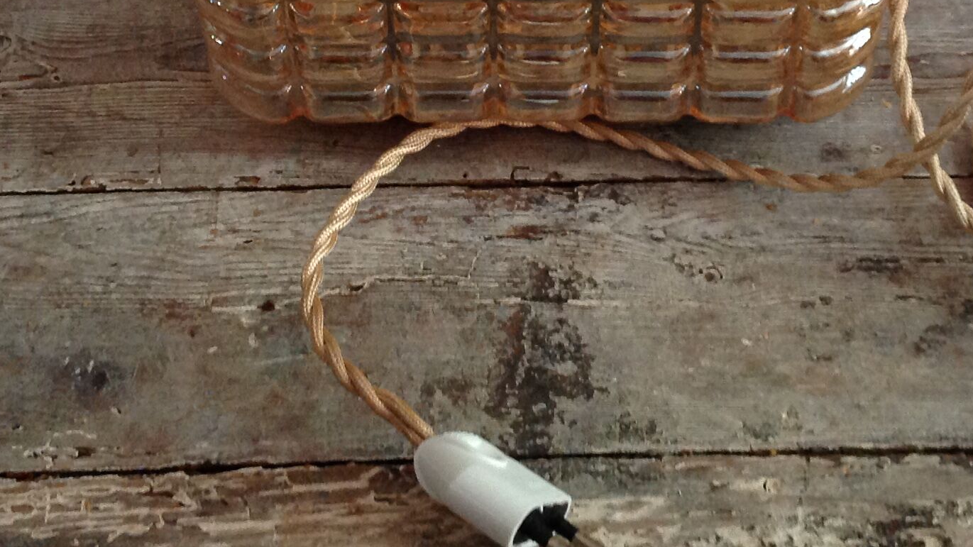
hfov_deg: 29.3
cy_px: 43
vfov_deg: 16.5
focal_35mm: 72
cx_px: 579
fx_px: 1857
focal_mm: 4.28
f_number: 2.4
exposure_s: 1/15
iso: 200
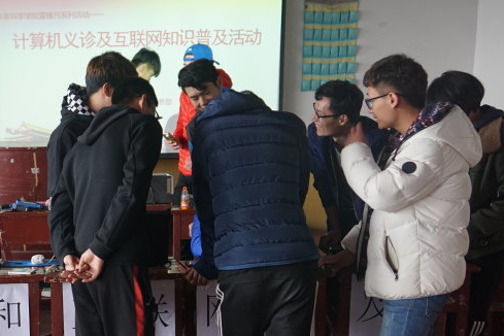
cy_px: 235
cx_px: 79
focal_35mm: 53
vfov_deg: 25.3
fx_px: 742
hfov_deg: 35.9
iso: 400
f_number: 2.8
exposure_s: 1/60
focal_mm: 18
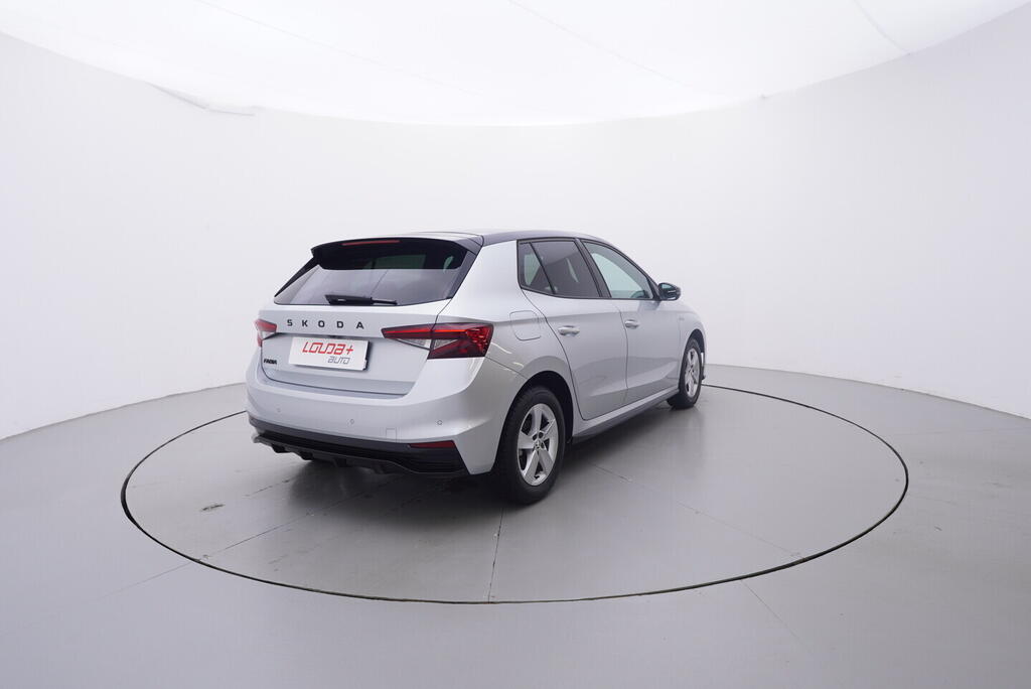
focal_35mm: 22
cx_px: 516
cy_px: 344
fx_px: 645
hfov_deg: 77.3
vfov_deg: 56.2
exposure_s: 1/80
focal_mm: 15
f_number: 5
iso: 200
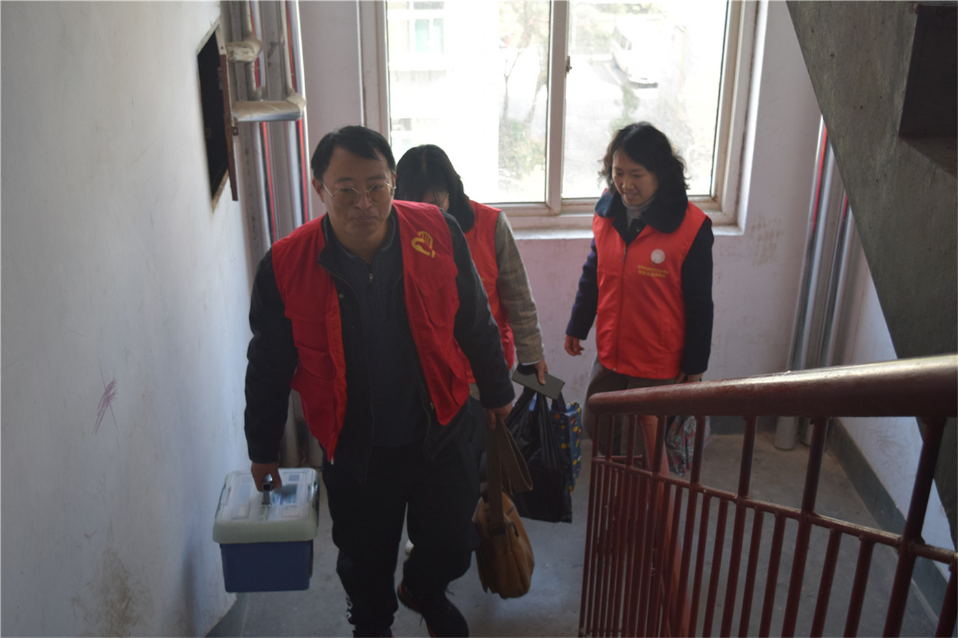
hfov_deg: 45.0
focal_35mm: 44
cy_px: 319
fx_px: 1157
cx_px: 479
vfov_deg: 30.8
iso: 400
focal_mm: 29
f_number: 5
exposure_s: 1/100
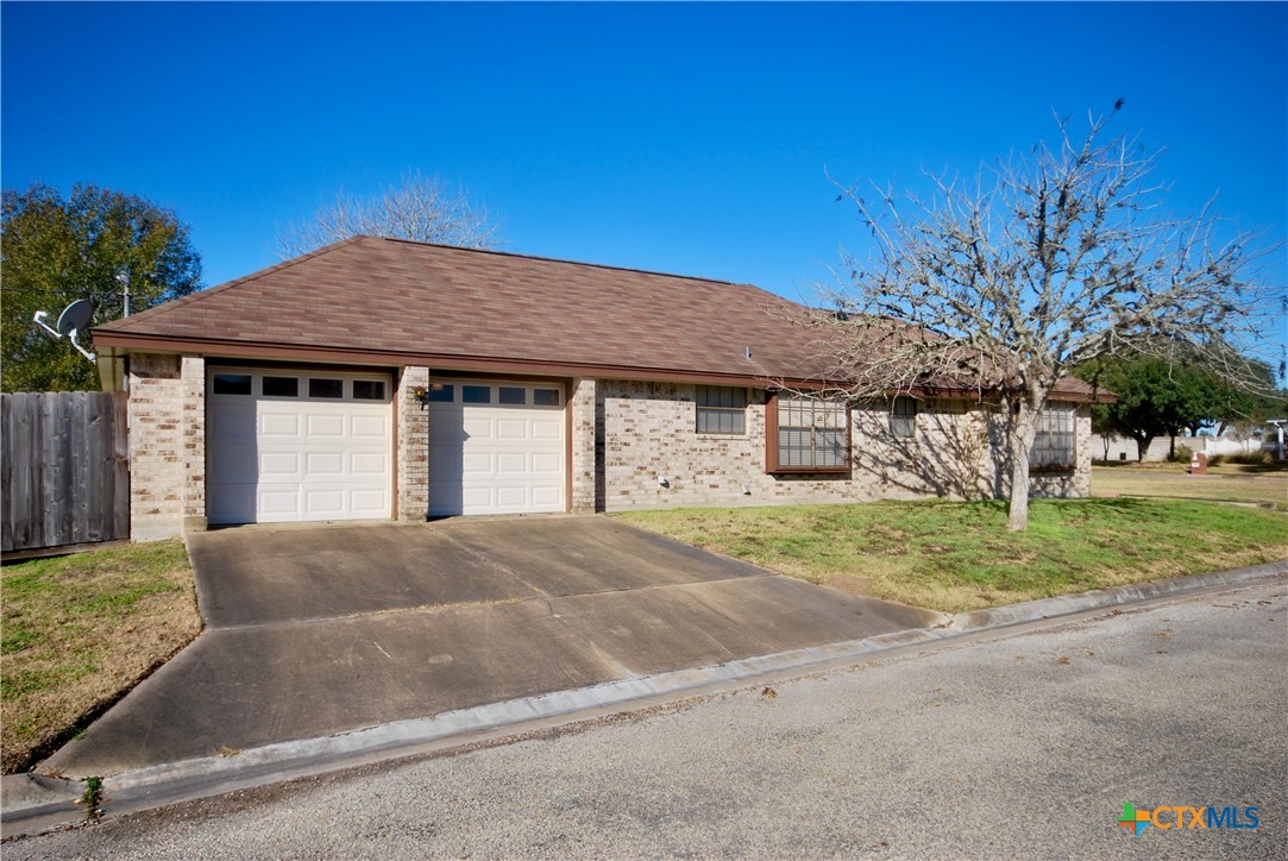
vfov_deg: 53.2
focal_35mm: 24
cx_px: 644
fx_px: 859
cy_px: 430
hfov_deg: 73.7
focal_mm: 16
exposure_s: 1/320
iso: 100
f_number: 9
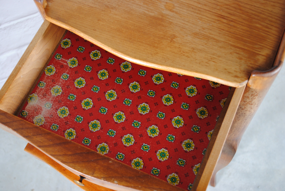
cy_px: 96
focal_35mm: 48
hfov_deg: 41.0
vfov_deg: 28.2
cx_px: 142
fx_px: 381
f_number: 4.8
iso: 360
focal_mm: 32
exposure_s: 1/30
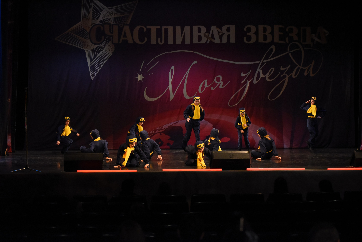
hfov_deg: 28.8
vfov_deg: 19.5
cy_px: 121
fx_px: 704
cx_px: 181
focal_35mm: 70
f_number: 3.2
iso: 5000
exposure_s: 1/800
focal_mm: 70
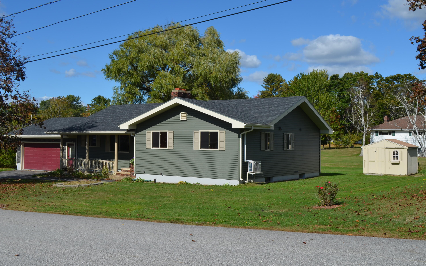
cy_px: 133
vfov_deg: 32.0
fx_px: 464
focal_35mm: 40
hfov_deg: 49.3
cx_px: 211
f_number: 9
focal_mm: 26
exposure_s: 1/320
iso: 100
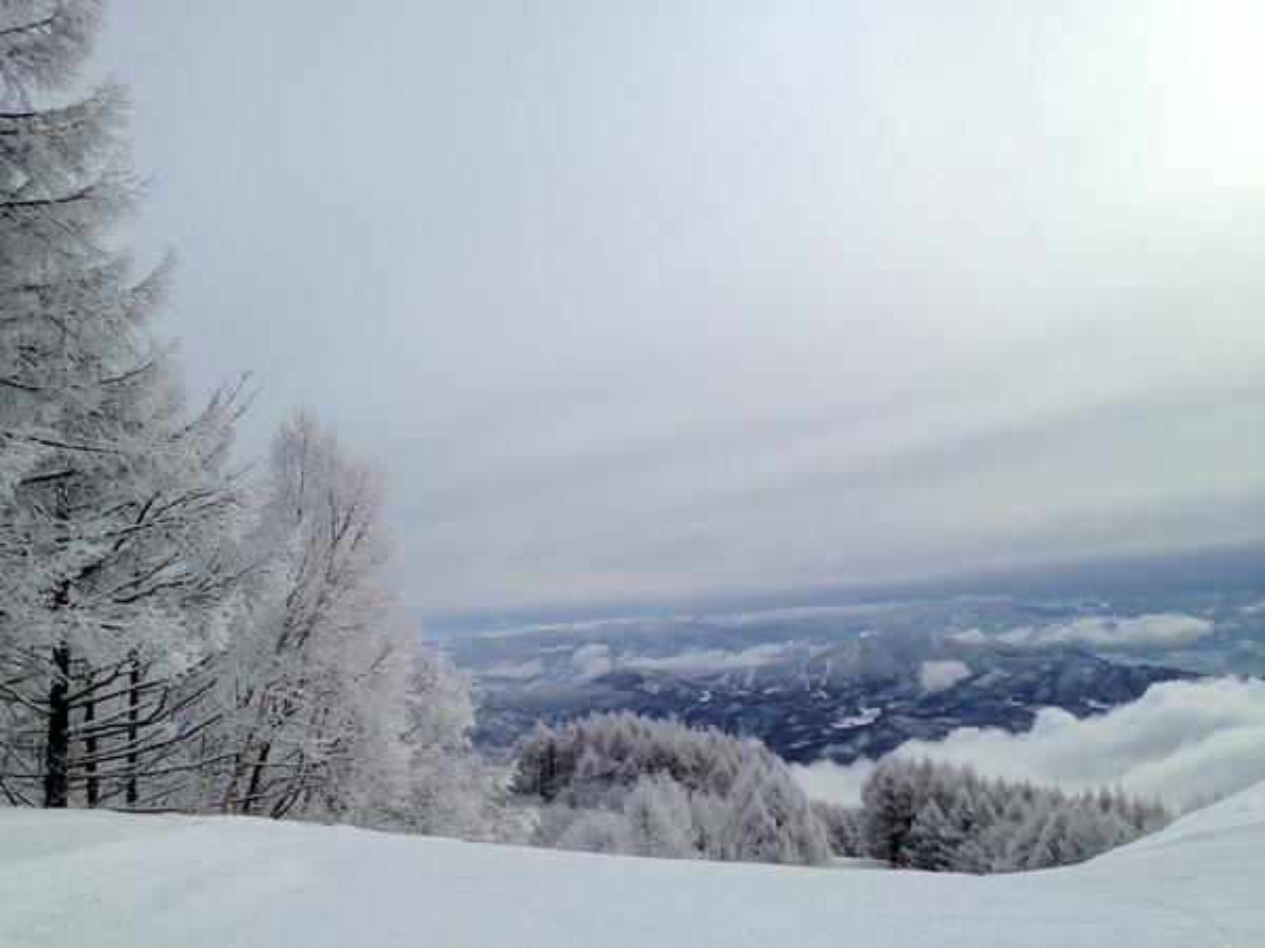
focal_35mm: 35
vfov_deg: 40.7
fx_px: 1279
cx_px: 632
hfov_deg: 52.6
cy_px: 474
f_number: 2.4
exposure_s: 1/6135
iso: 64
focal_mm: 4.28
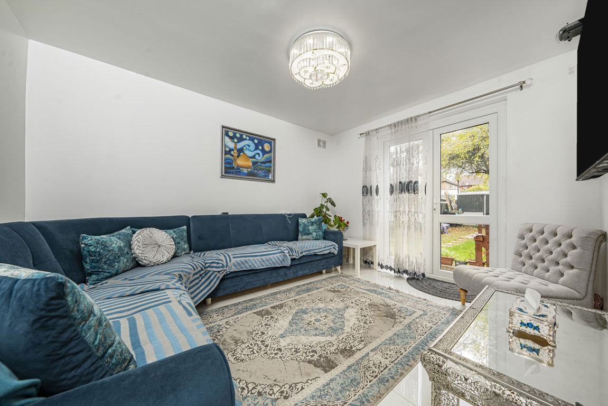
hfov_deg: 112.6
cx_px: 304
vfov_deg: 90.0
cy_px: 203
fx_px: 203
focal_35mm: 12
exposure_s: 1/20
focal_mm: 12
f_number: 9
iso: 320
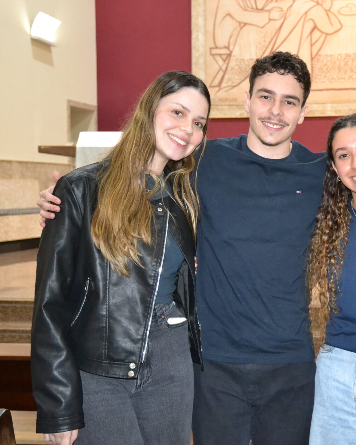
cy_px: 222
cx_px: 291
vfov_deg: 27.9
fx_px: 895
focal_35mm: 68
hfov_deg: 22.2
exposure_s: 1/60
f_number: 4
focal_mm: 32
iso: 3200
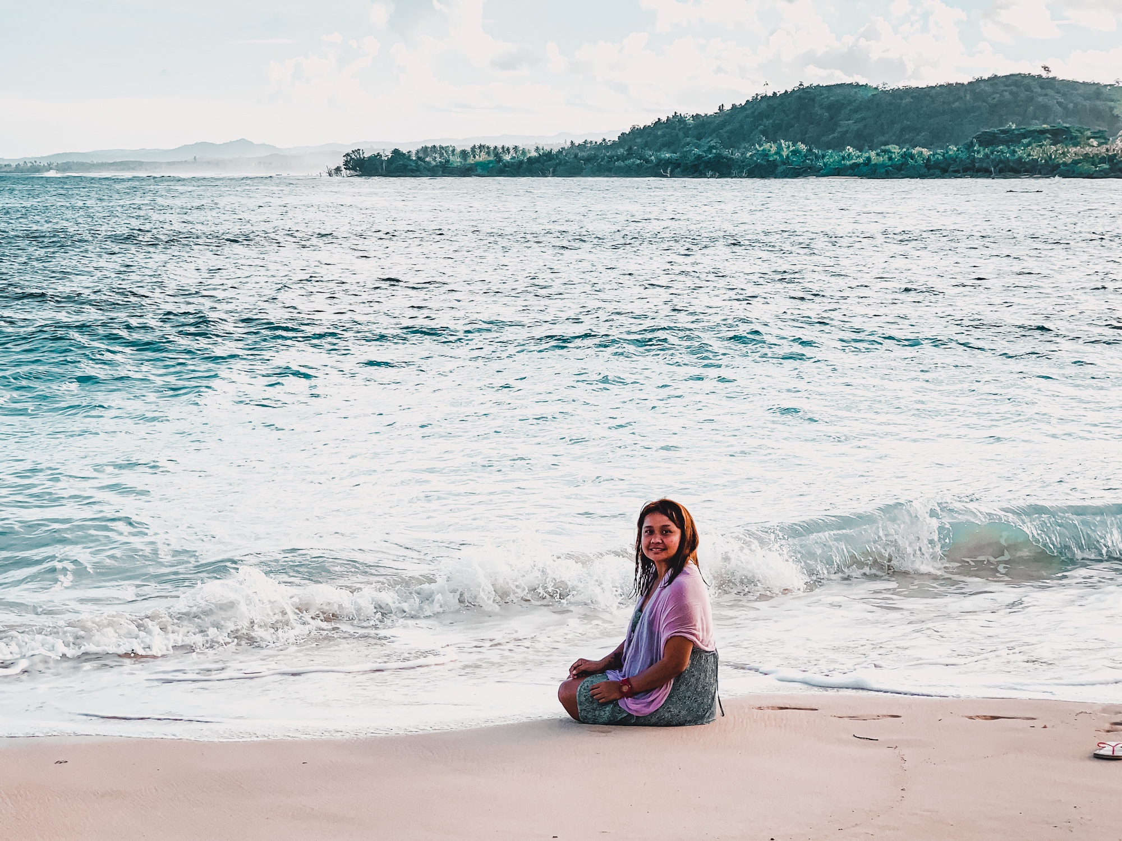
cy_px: 420
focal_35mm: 52
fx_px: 1685
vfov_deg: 28.0
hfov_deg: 36.8
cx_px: 561
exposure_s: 1/900
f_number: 2.4
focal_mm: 6
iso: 16
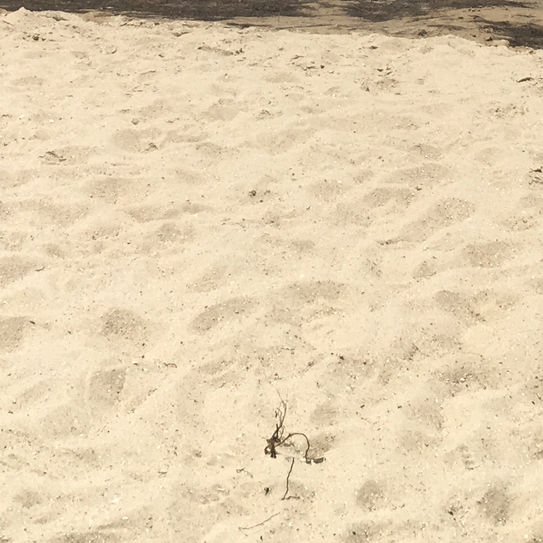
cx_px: 241
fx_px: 1881
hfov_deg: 16.4
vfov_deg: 15.5
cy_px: -195
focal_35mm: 106
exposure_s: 1/2564
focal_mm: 4.15
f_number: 2.2
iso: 25
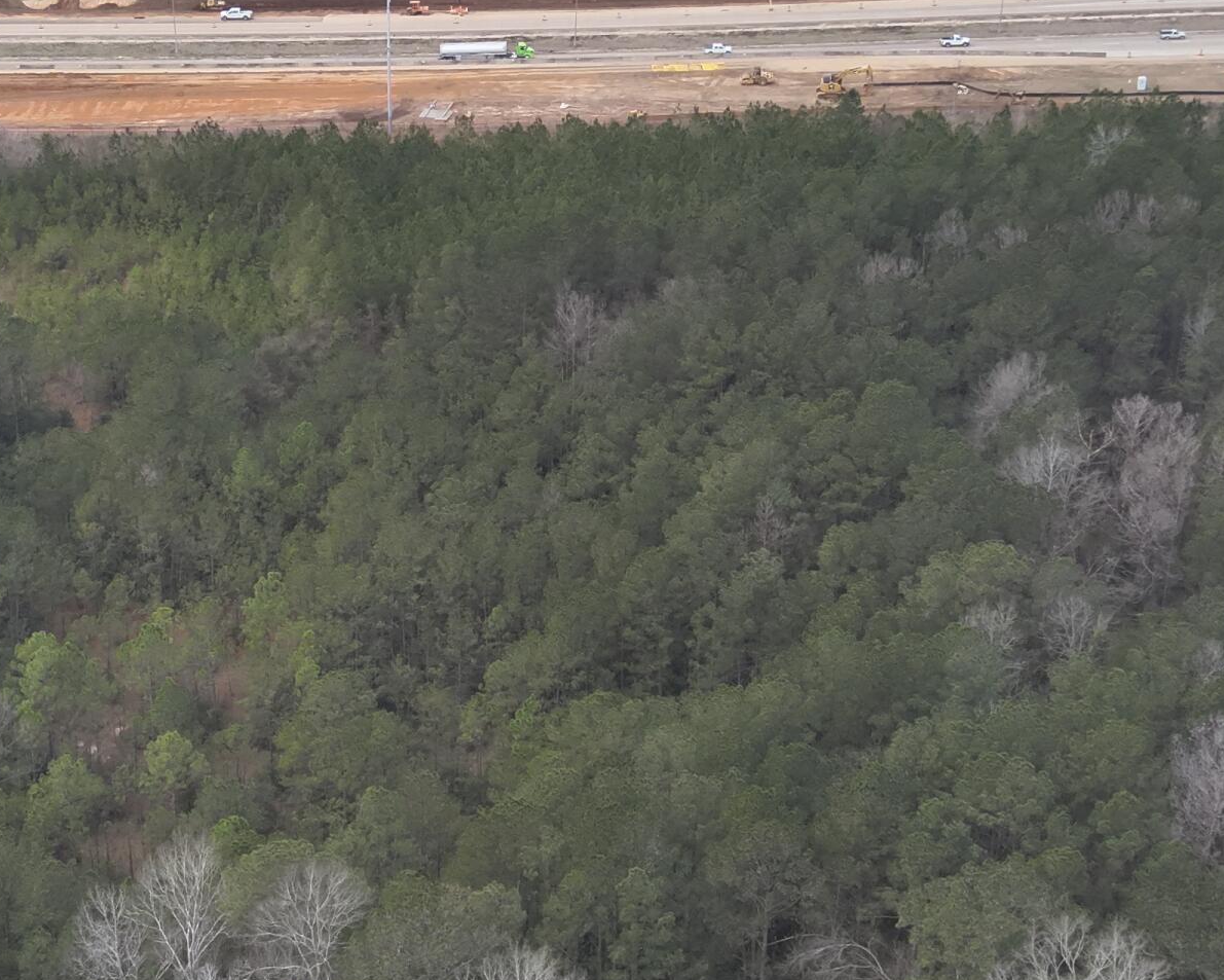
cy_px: 371
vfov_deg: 25.7
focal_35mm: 59
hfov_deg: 31.9
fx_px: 2137
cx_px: 523
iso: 100
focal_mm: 4.4
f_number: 2.8
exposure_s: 1/500
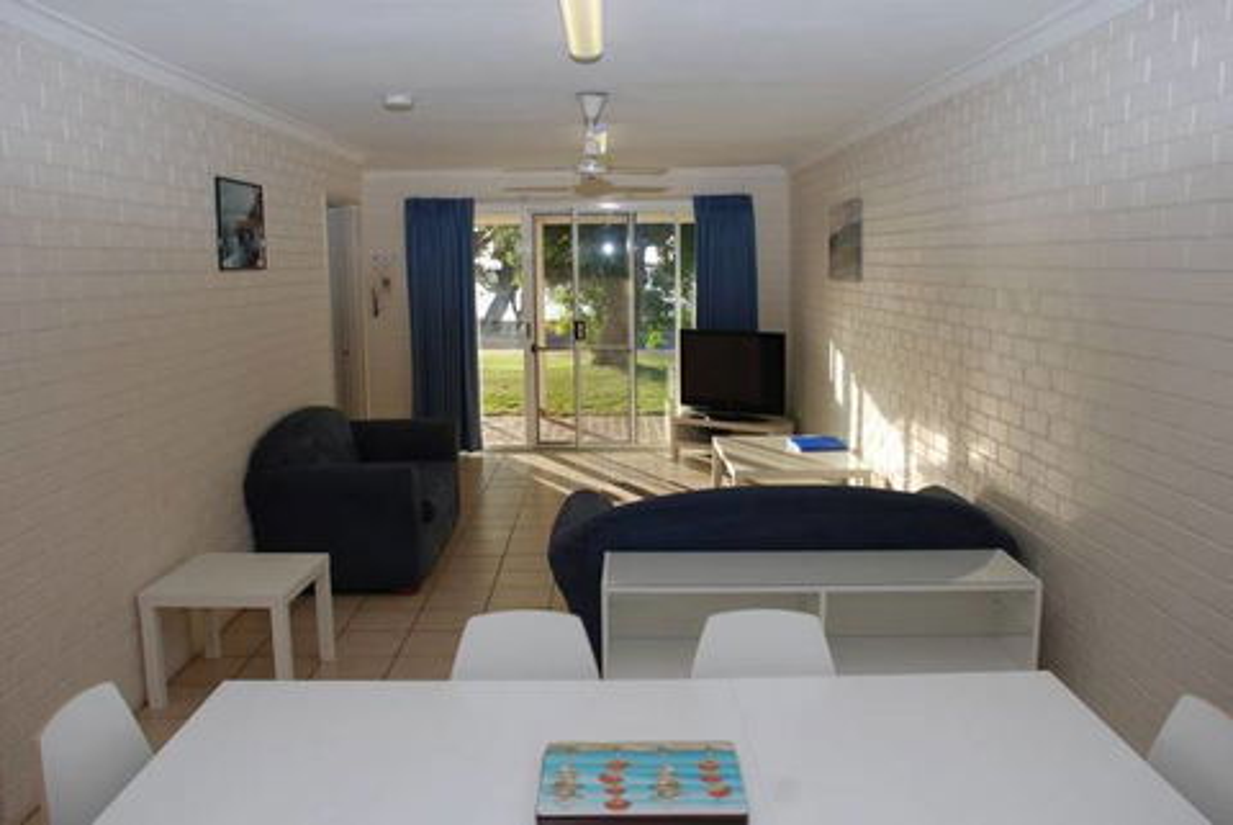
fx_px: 1028
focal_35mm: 30
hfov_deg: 61.9
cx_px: 616
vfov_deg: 43.7
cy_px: 412
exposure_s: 1/100
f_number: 5
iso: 100
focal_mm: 20
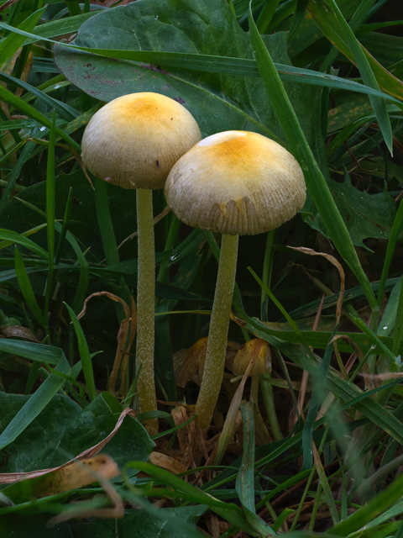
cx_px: 202
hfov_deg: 12.3
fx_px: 1863
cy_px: 269
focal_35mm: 120
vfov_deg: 16.4
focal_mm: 60
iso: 800
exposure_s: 1/400
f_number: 5.6
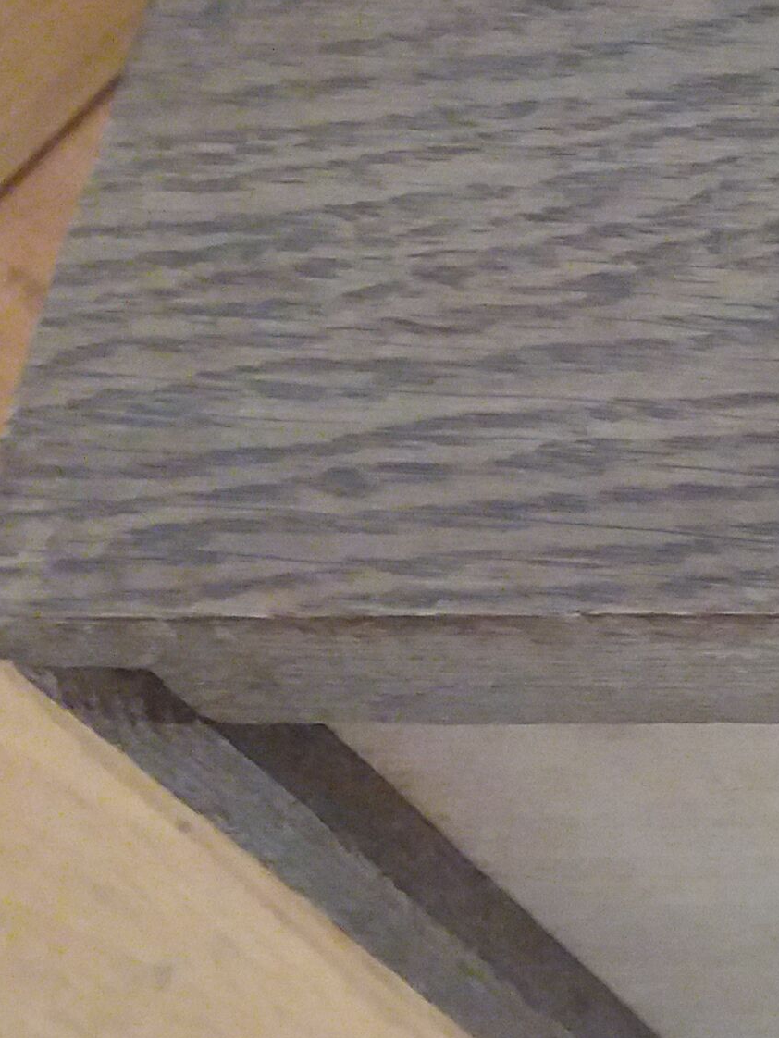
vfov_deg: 19.1
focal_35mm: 103
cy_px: 557
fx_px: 3089
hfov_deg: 11.8
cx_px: 1849
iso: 250
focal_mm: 3.7
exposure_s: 1/17
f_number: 1.9
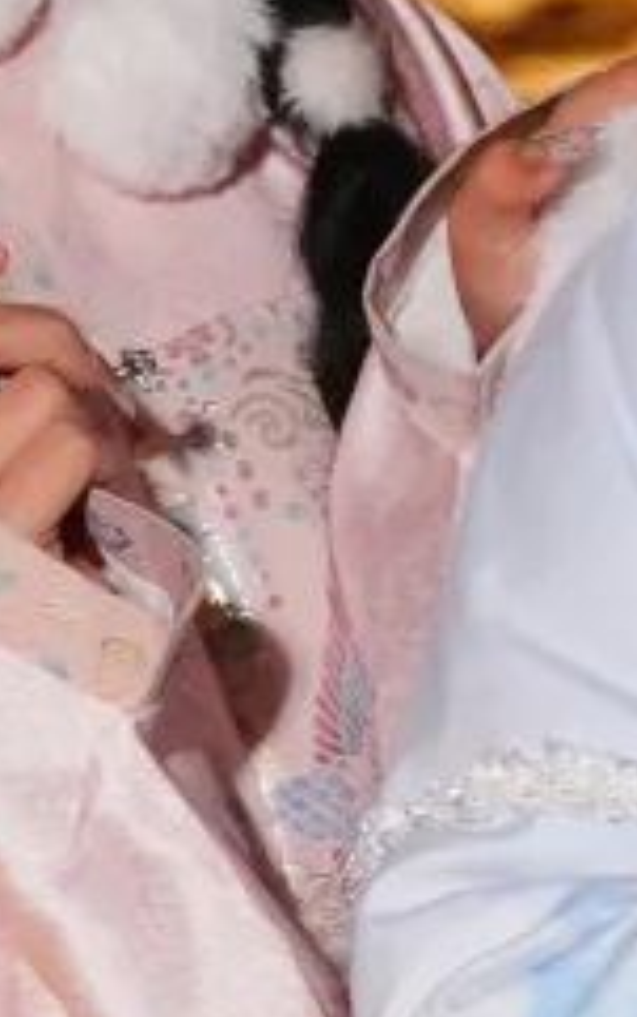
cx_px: 422
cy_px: 95
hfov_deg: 4.2
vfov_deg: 6.6
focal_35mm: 315
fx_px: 8734
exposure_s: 1/160
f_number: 2.8
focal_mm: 31.1
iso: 3200
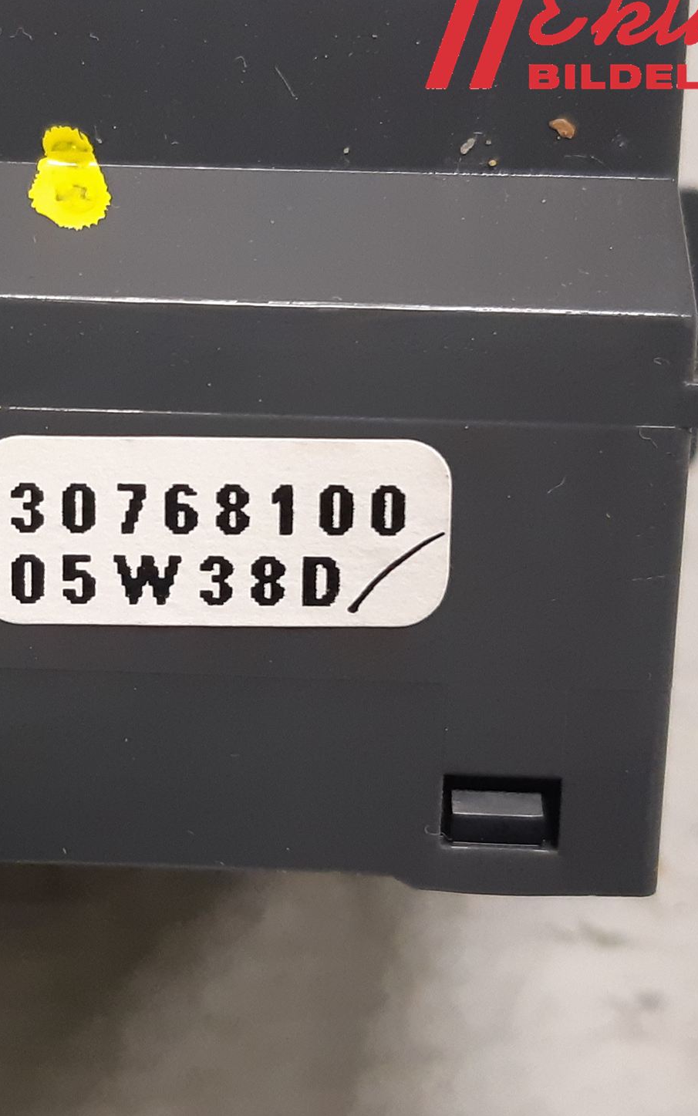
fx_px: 1186
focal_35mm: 39
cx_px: 109
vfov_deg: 50.4
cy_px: 551
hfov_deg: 31.6
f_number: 1.7
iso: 250
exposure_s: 1/50
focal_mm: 3.93
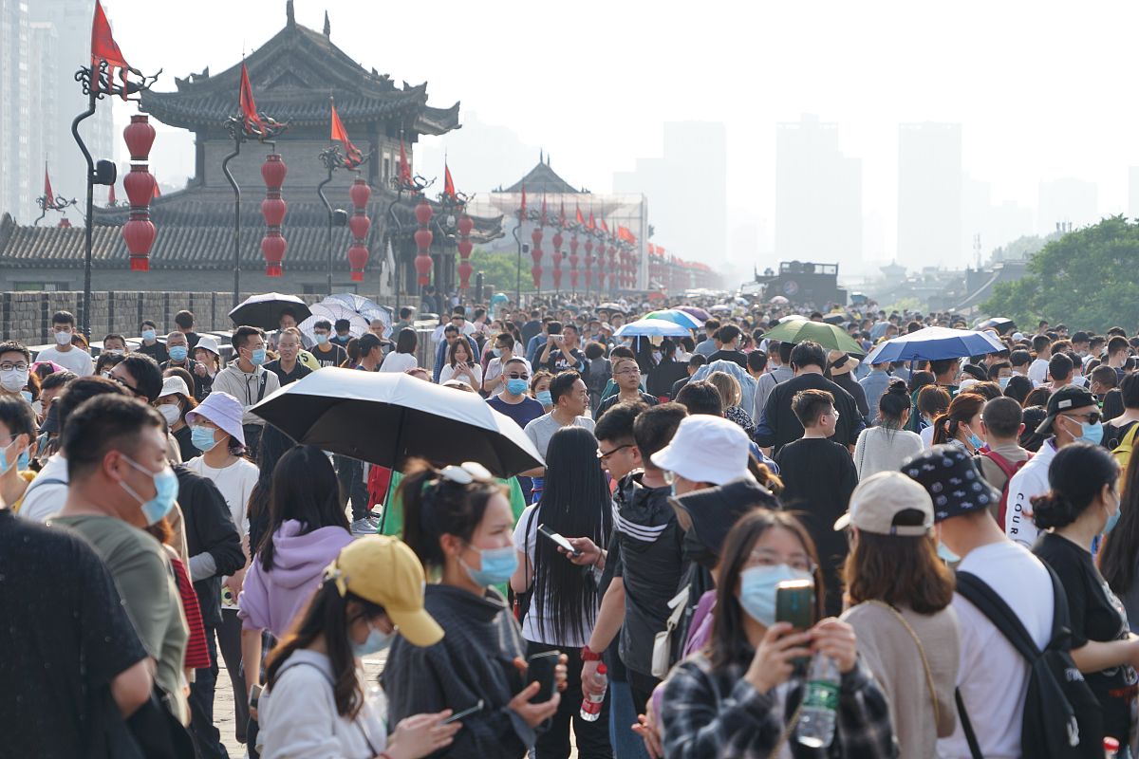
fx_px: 4176
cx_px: 570
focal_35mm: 132
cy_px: 380
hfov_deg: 15.5
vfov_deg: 10.4
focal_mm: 132
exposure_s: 1/160
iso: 100
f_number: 8
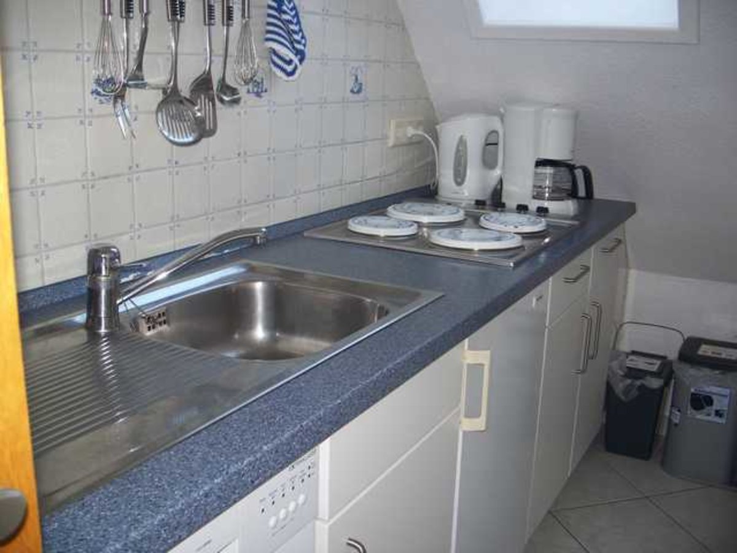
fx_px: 788
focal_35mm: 37
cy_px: 276
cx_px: 368
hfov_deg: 50.1
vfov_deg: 38.7
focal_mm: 7.8
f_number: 2.8
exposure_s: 1/60
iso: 80
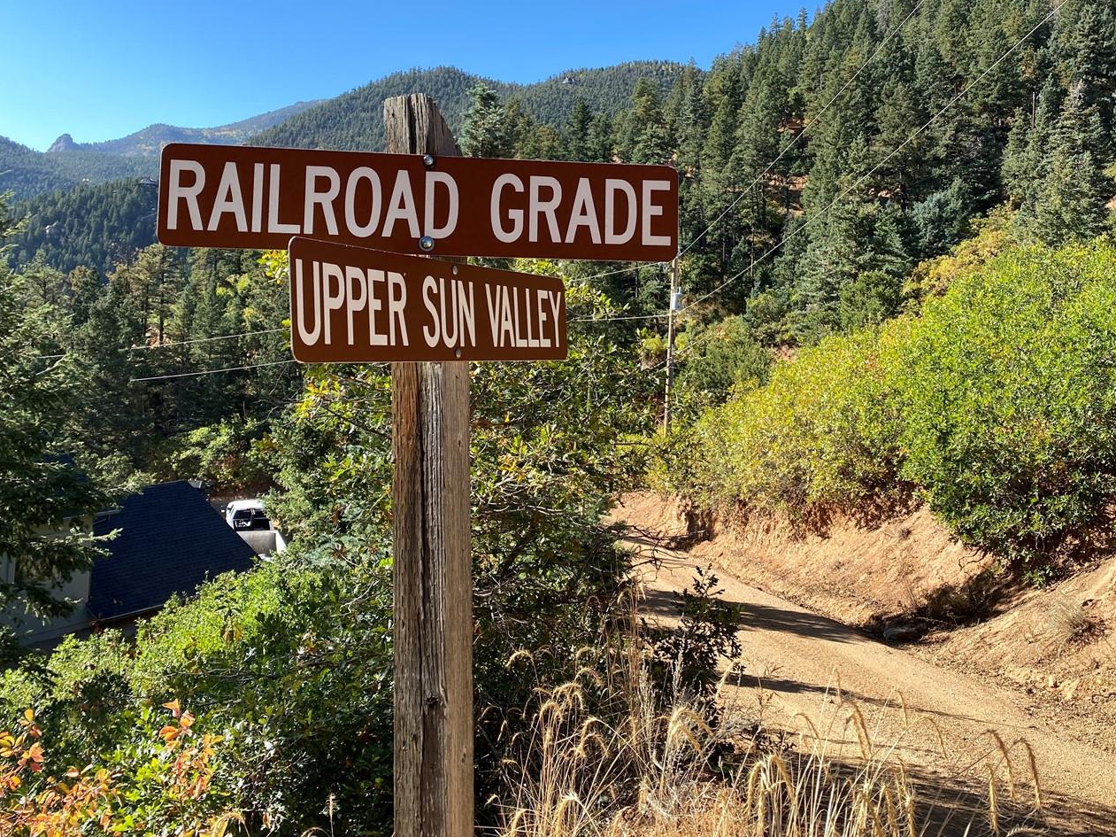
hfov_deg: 55.1
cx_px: 643
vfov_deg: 42.6
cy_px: 314
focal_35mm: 33
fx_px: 1064
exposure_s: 1/1232
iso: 32
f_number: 1.8
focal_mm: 4.25
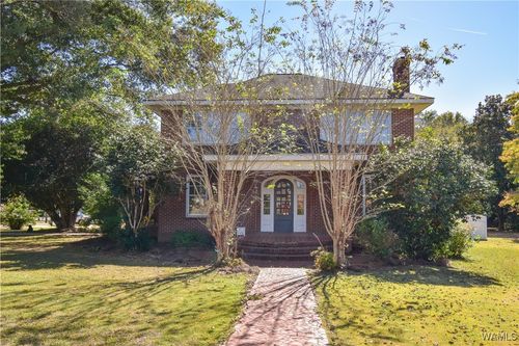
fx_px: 432
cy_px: 173
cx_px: 260
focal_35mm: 30
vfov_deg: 43.6
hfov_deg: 61.9
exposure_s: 1/320
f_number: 10
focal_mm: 20
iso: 400
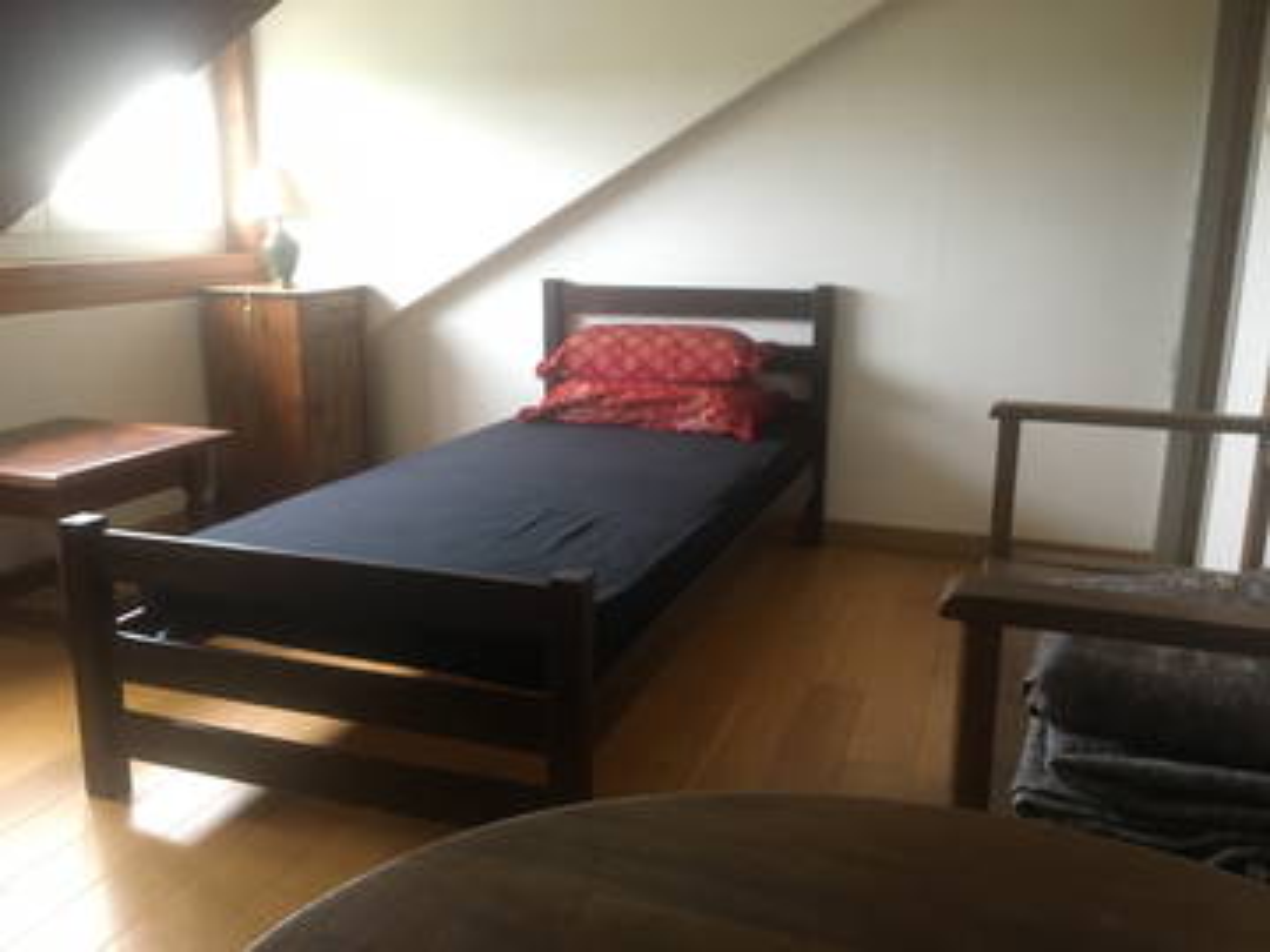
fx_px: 1064
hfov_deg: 61.7
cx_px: 635
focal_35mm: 29
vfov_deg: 48.2
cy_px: 476
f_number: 2.2
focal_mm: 4.15
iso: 200
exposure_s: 1/20
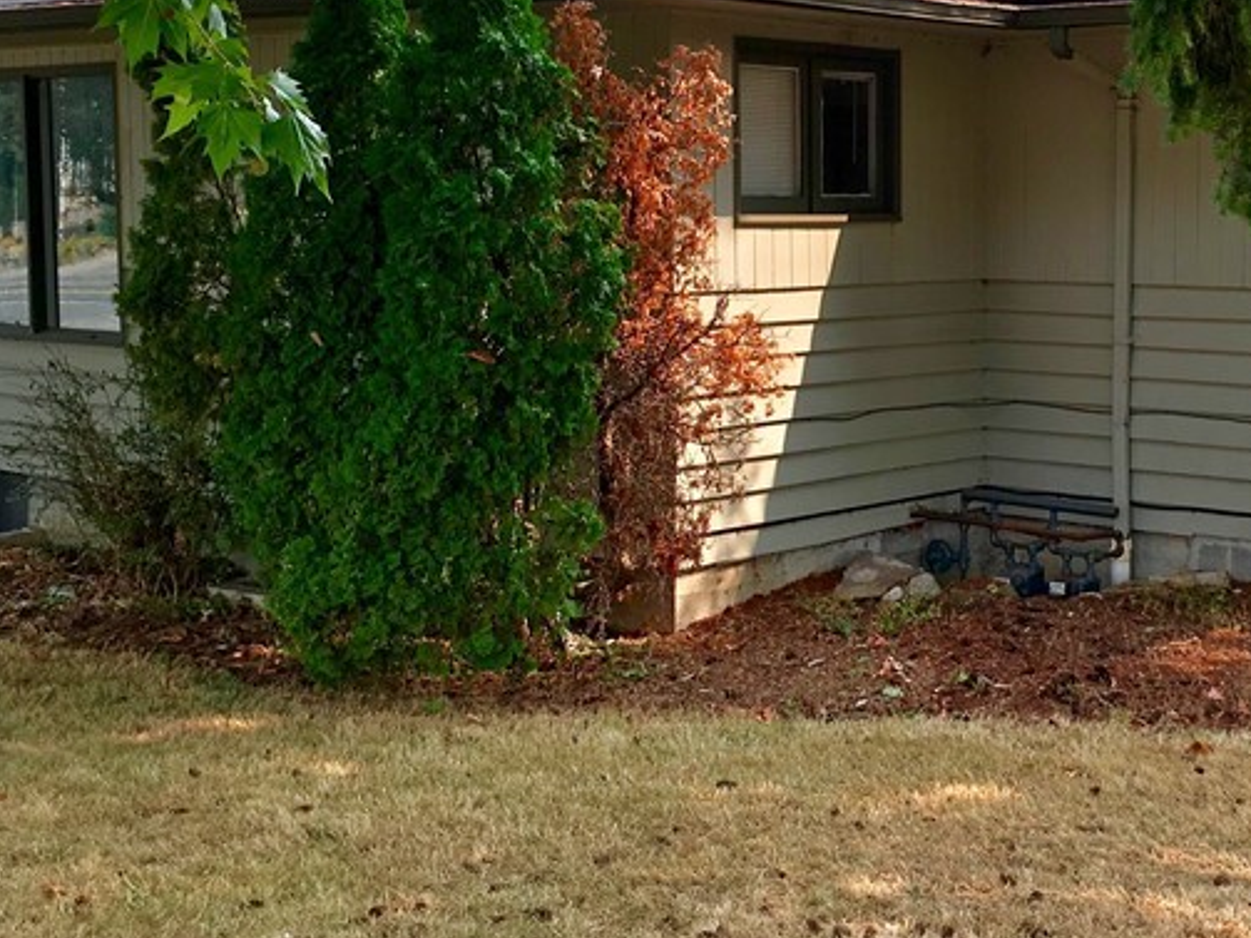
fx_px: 2132
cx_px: 930
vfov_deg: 24.8
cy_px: 363
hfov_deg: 32.1
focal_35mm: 59
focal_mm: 4.15
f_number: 2.2
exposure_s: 1/450
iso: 25
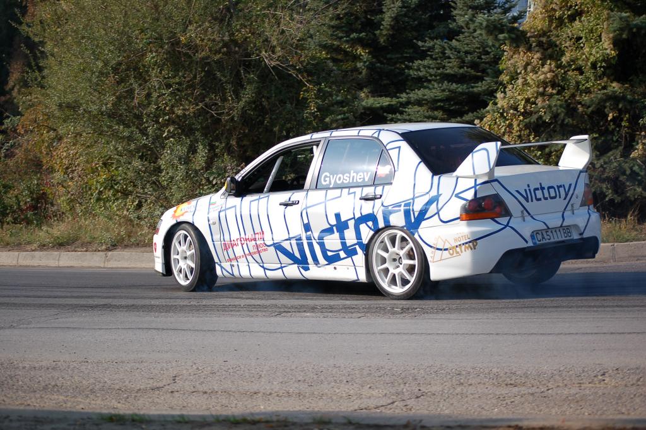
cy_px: 215
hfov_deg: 24.6
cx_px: 323
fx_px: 1479
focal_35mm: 82
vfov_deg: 16.5
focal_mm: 55
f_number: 4
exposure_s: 1/1000
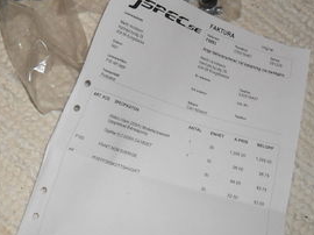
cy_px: 8
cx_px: 40
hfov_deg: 23.1
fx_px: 752
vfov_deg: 17.4
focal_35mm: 83
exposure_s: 1/45
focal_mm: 6.3
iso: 200
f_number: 3.2
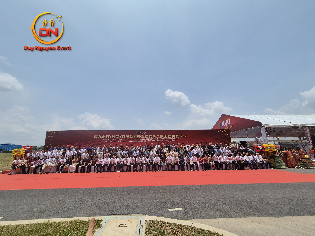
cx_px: 158
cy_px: 118
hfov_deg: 106.2
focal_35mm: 13
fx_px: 118
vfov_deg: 89.9
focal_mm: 2.2
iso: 50
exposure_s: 1/3248
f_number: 2.2
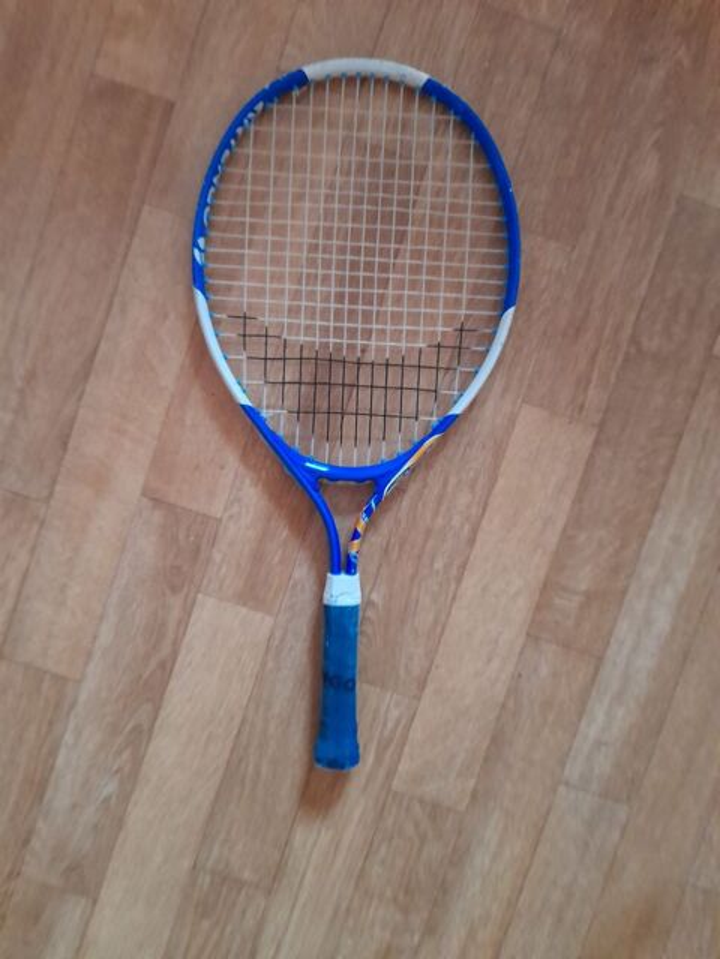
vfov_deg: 69.4
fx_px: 693
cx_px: 360
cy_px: 480
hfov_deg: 54.9
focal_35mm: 25
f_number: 2
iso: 800
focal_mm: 4.6
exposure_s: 1/20
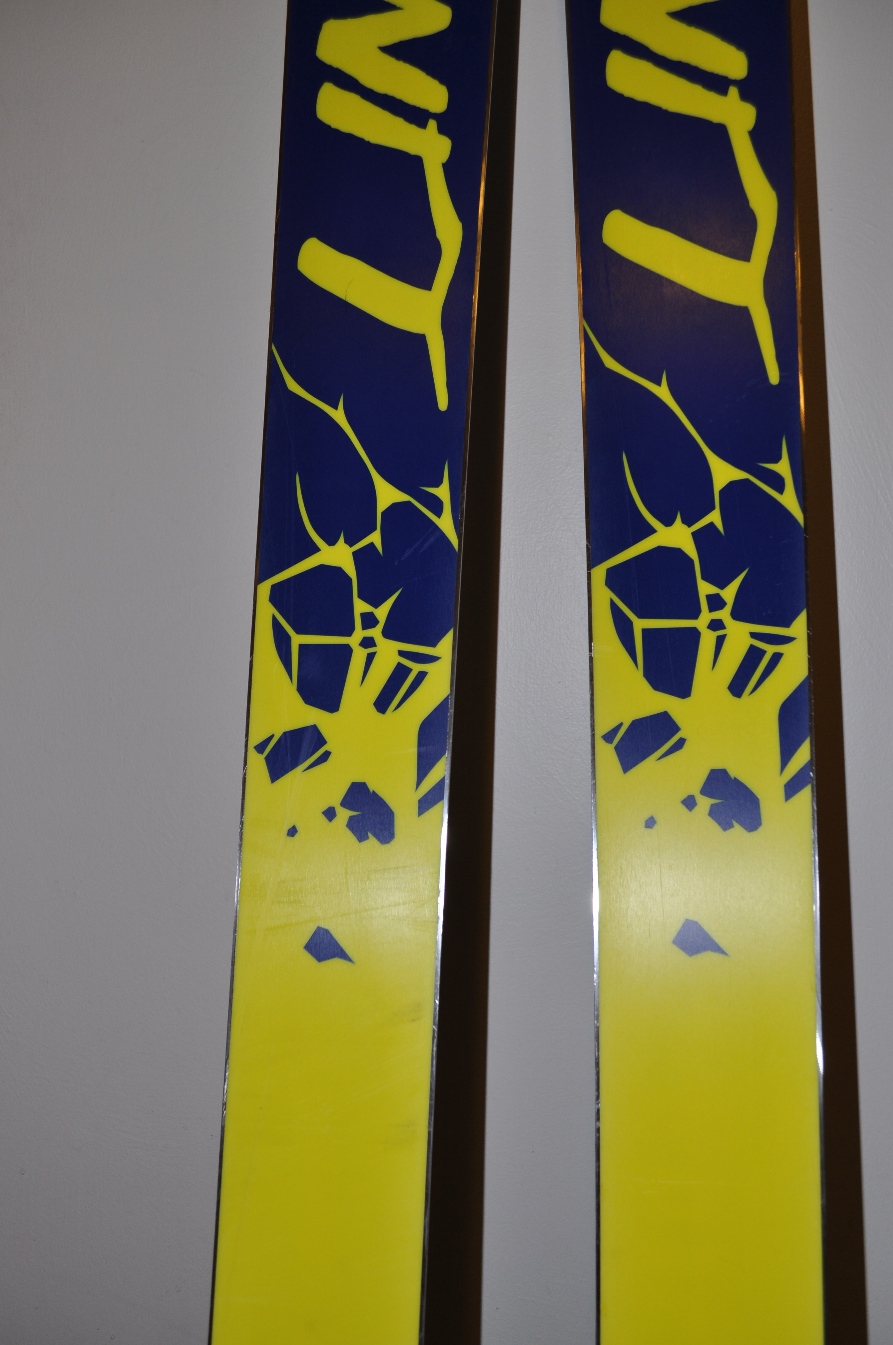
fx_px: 1231
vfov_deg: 57.3
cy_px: 672
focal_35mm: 33
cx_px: 446
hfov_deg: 39.9
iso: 200
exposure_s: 1/30
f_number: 5.6
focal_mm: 22
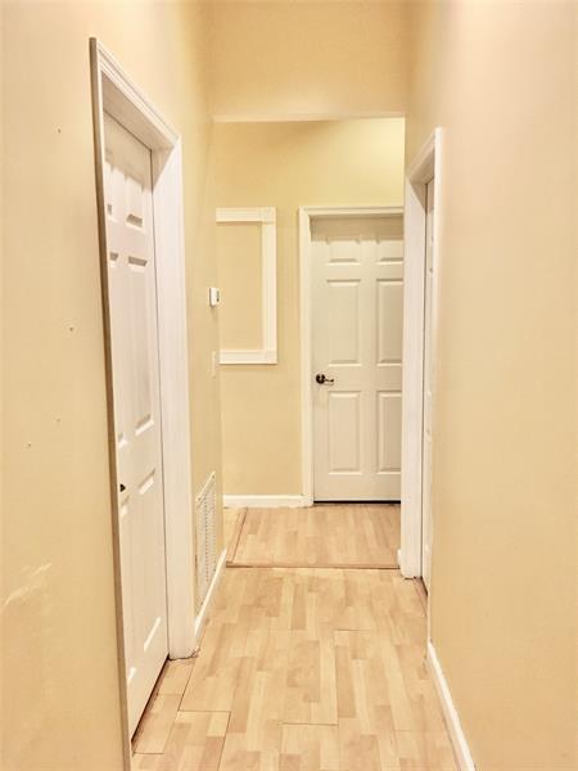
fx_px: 646
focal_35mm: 29
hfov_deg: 48.2
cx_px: 289
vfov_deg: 61.7
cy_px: 386
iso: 160
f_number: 2.2
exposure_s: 1/30
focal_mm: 4.15
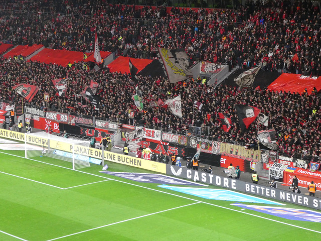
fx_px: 835
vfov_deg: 16.4
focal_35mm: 90
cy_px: 120
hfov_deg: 21.8
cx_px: 160
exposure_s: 1/80
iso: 640
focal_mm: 16.1
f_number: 4.9
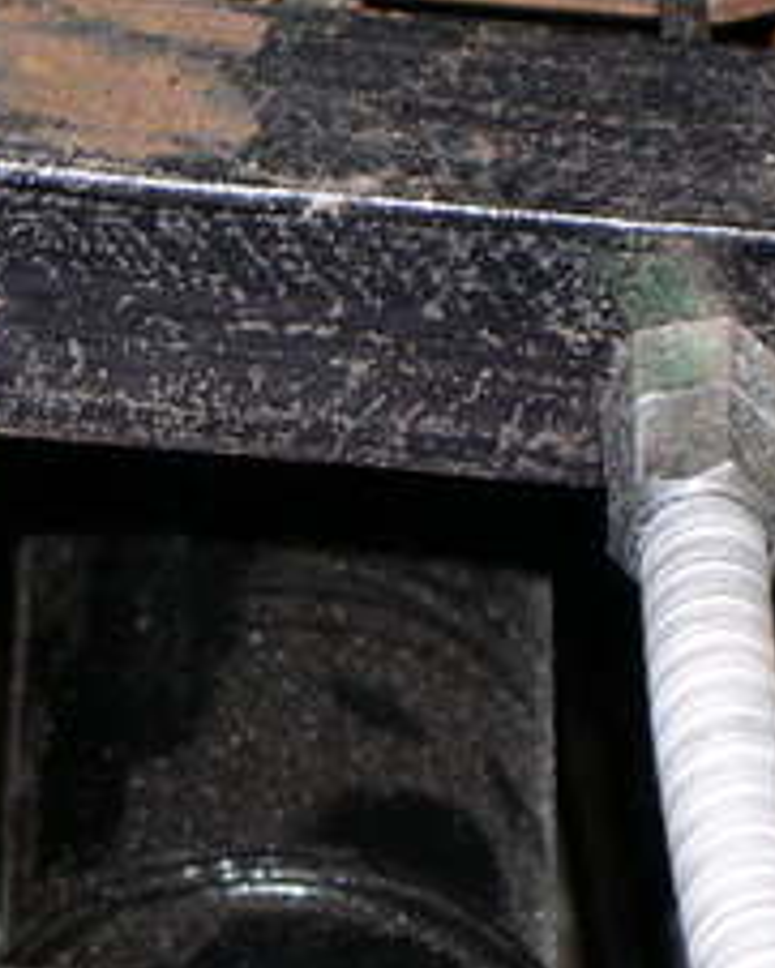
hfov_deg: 5.5
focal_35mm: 282
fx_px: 8080
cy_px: 90
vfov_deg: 6.8
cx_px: 420
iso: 105
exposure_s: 1/60
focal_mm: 21.6
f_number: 4.8
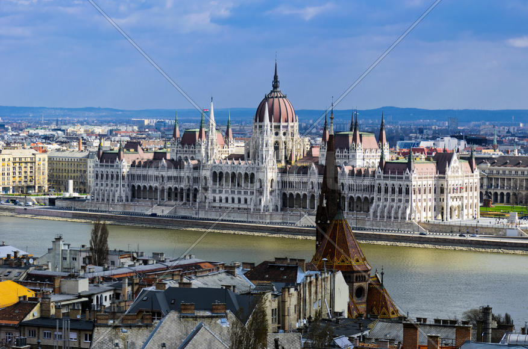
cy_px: 174
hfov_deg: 19.5
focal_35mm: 105
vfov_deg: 13.0
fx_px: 1537
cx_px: 264
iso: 100
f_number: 5
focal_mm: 70
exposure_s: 1/500
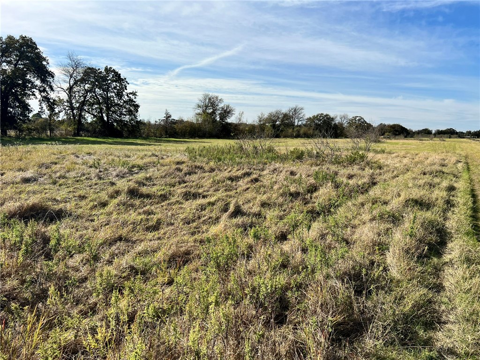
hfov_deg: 67.3
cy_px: 180
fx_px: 361
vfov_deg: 53.1
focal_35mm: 26
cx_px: 240
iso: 50
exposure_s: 1/4630
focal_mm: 5.7
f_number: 1.5
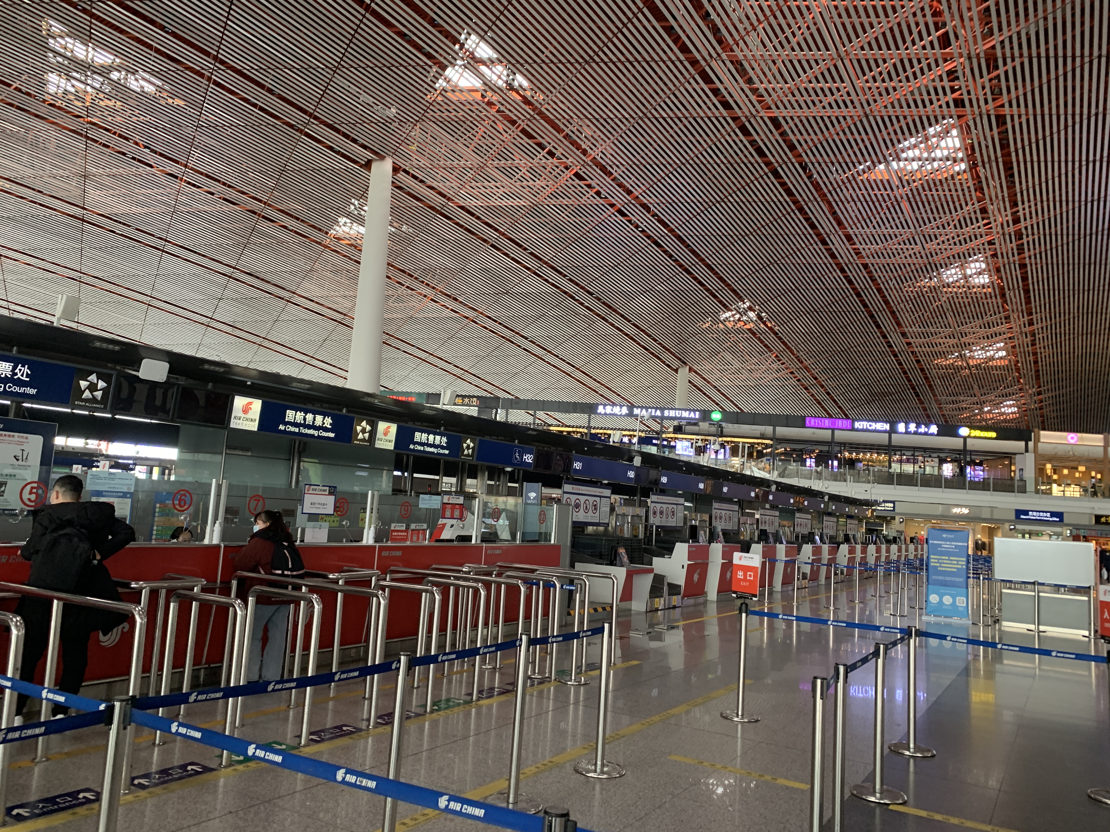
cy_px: 416
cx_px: 555
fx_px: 834
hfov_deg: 67.3
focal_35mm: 26
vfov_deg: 53.1
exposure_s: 1/60
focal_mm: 4.25
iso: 125
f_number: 1.8
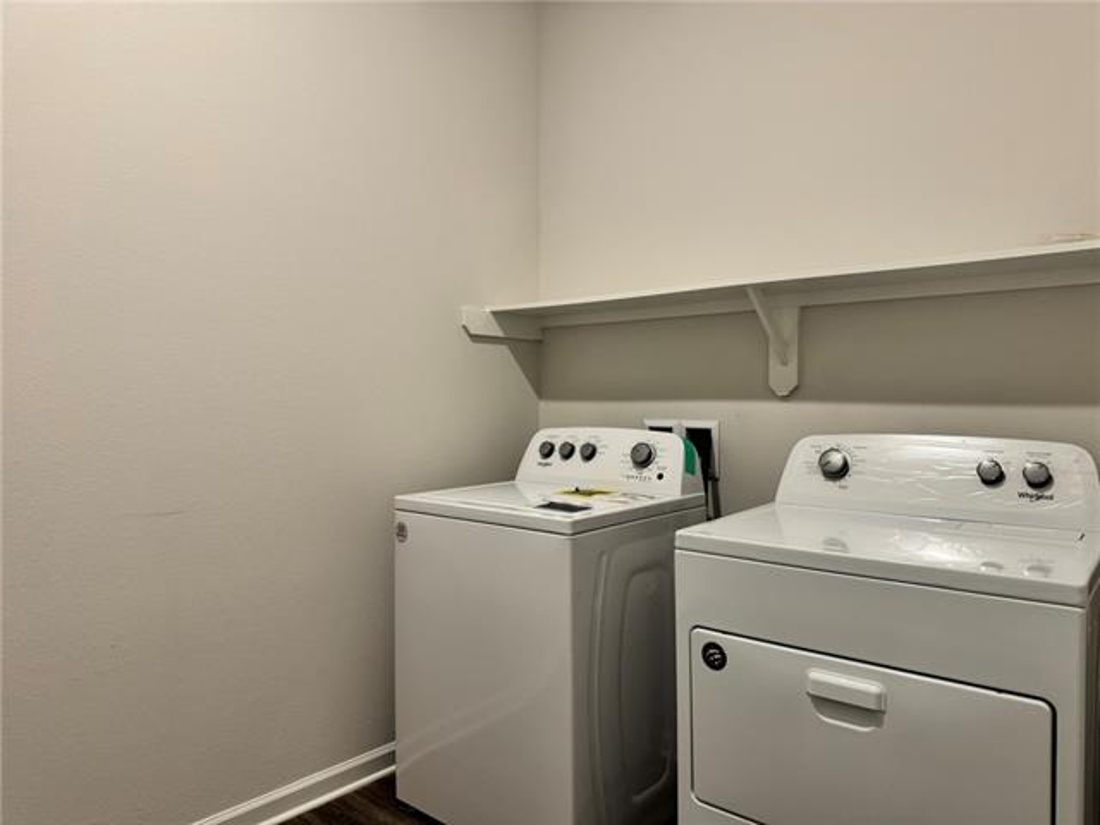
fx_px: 763
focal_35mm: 24
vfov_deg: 56.8
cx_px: 550
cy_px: 412
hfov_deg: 71.6
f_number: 1.78
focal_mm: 6.76
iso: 200
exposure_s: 1/60
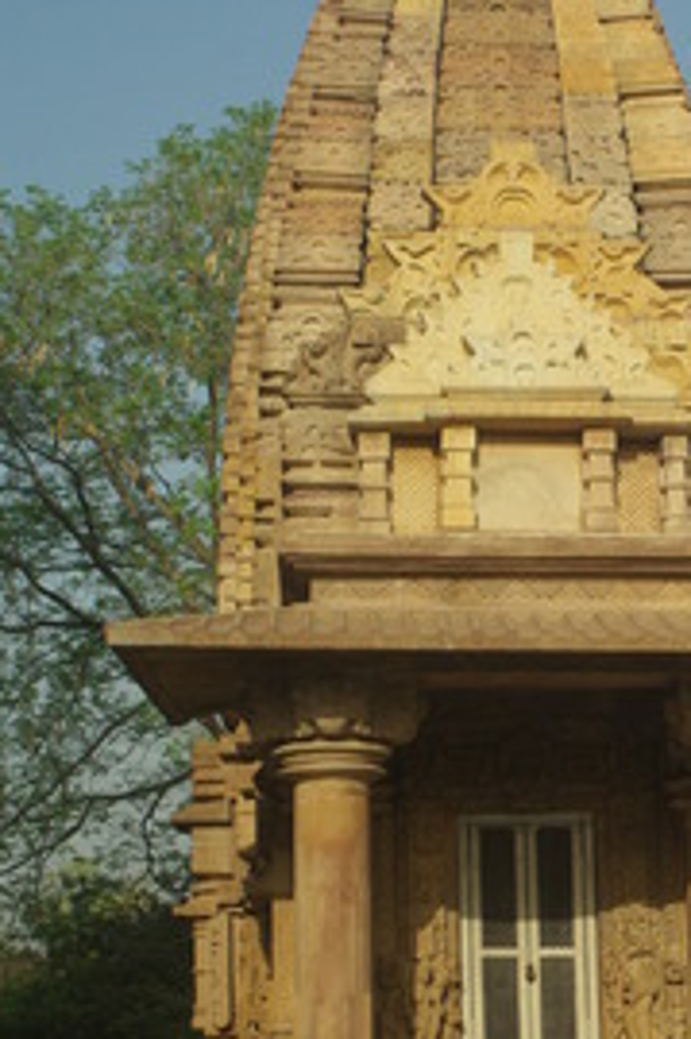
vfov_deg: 27.0
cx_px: 540
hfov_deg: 18.0
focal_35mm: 75
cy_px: 525
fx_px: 2162
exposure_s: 1/180
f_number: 6.7
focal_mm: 28
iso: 200
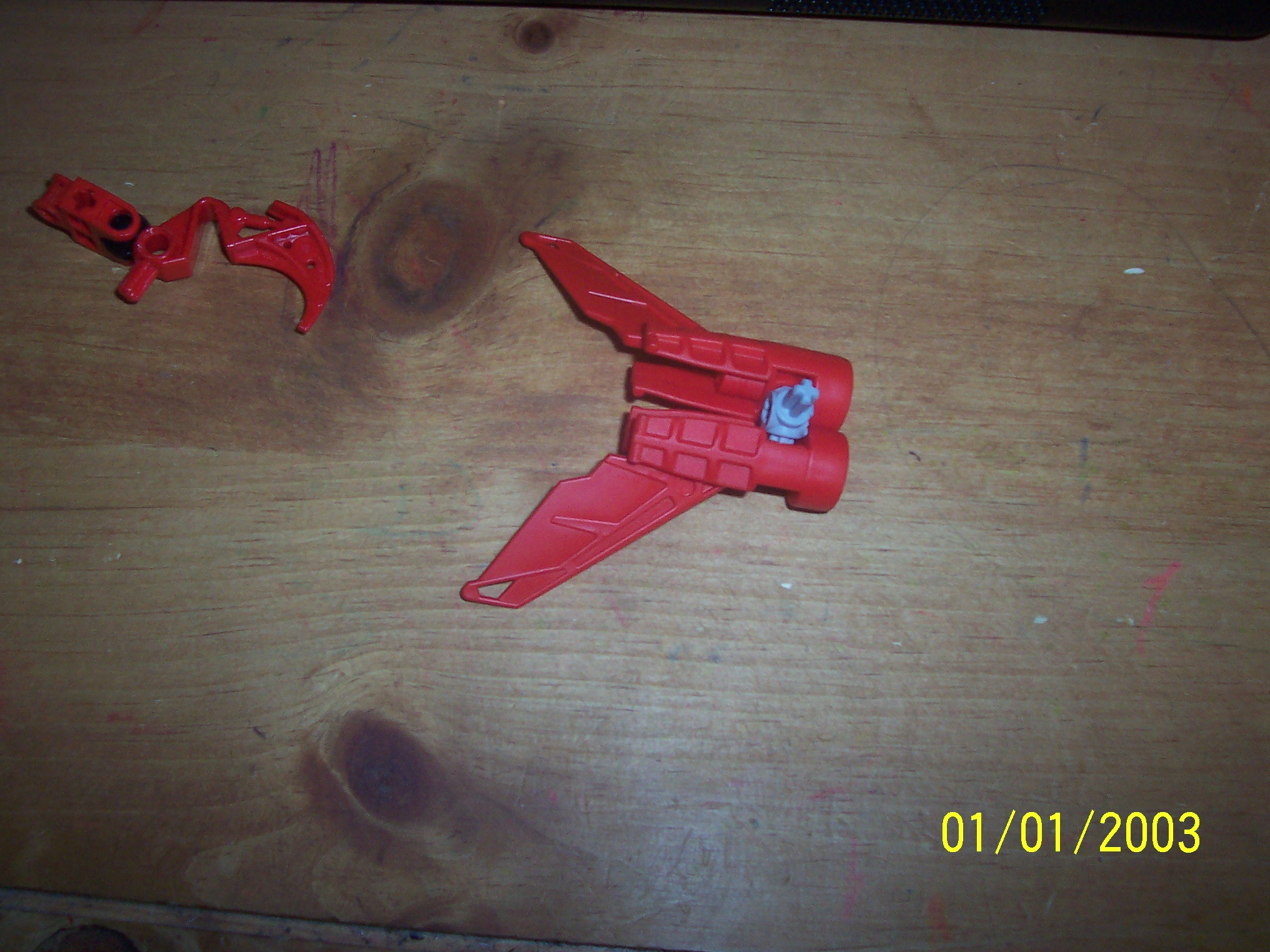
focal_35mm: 37
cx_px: 635
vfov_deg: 38.7
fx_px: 1357
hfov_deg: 50.1
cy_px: 476
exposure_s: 1/60
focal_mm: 5.6
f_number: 2.8
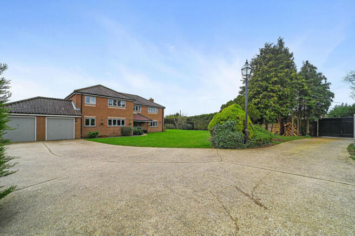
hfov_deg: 104.3
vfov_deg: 81.1
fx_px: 138
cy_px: 118
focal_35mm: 14
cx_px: 178
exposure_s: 1/500
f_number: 8
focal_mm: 14
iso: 500
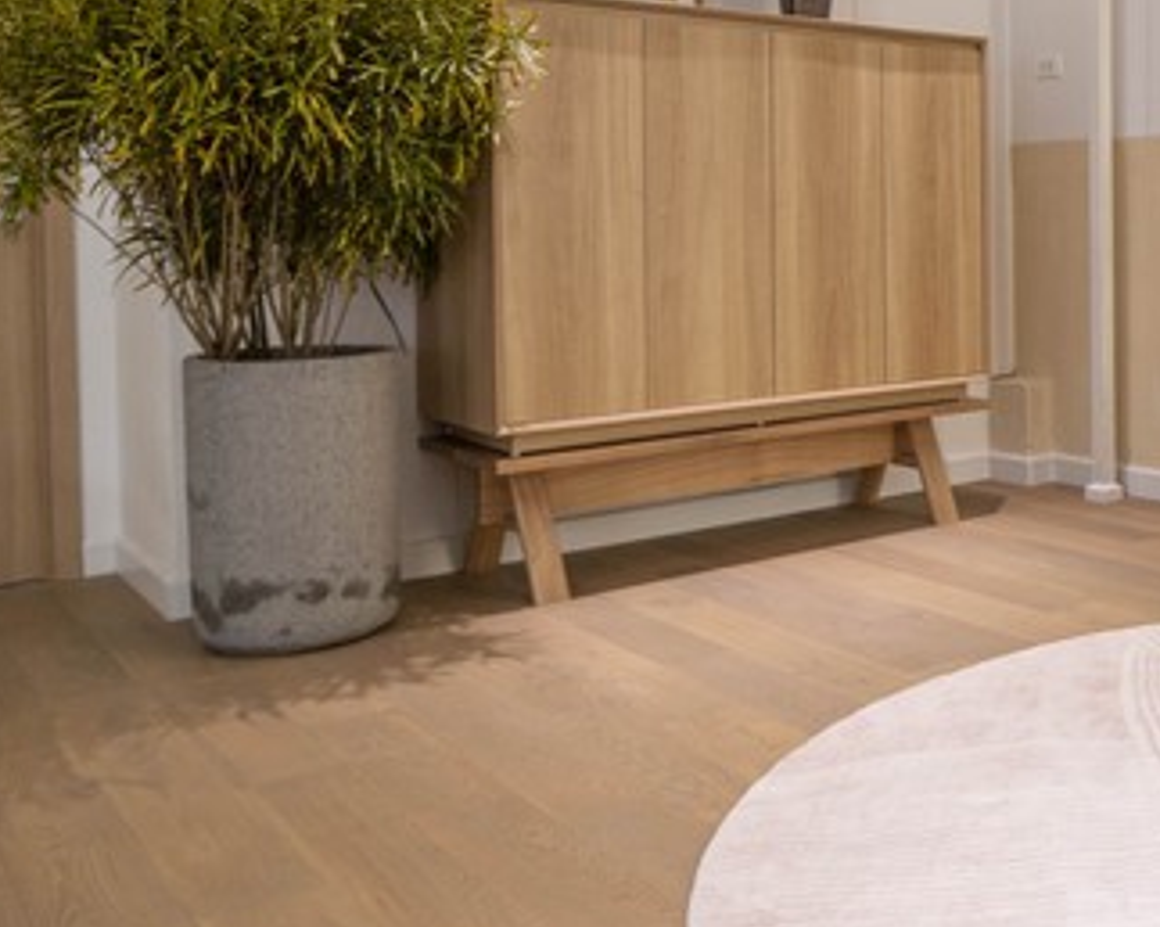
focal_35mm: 40
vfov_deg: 36.3
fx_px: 1372
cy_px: 214
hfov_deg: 40.0
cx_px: 1174
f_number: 4
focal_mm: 16
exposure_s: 1/30
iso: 250
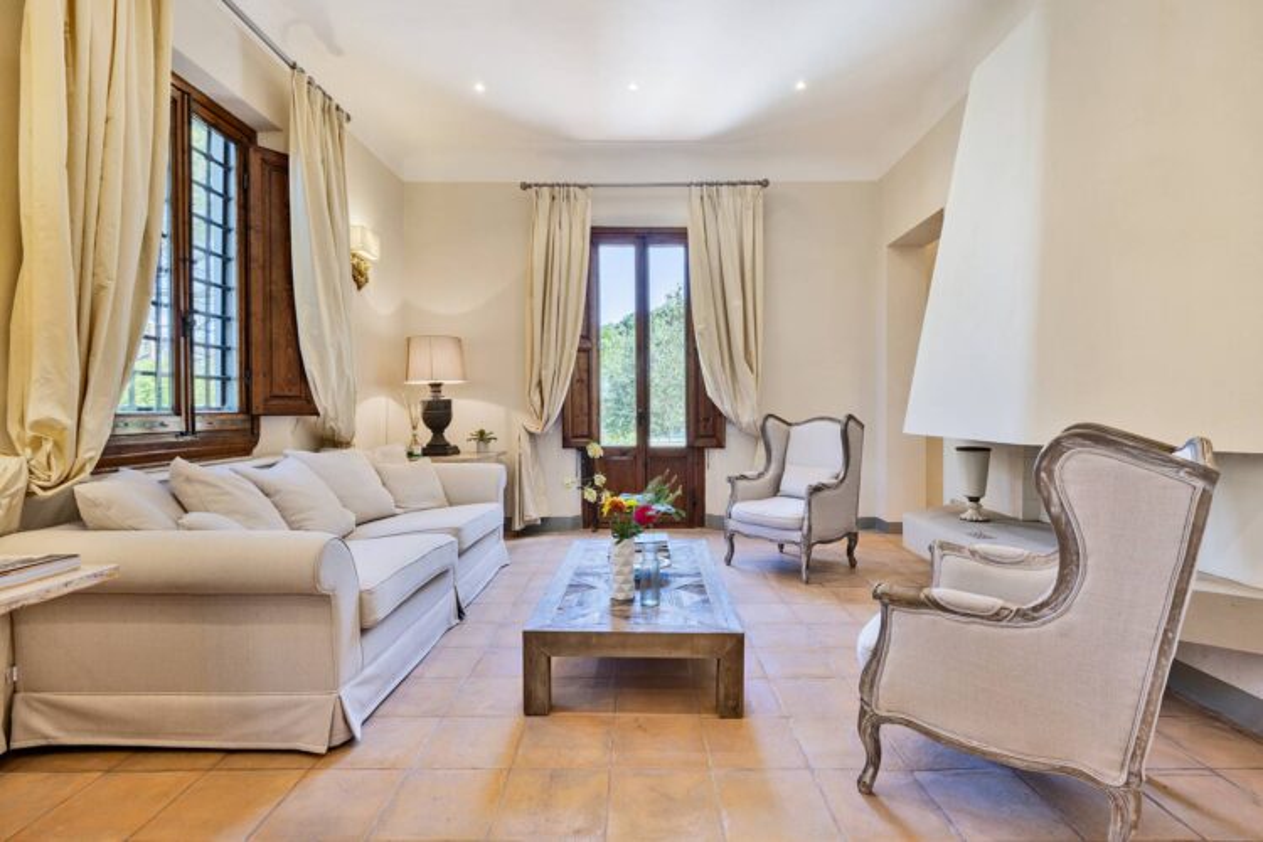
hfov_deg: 93.3
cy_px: 421
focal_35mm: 17
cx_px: 632
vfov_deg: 70.4
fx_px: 596
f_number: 10
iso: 200
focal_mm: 17
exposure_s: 1/3
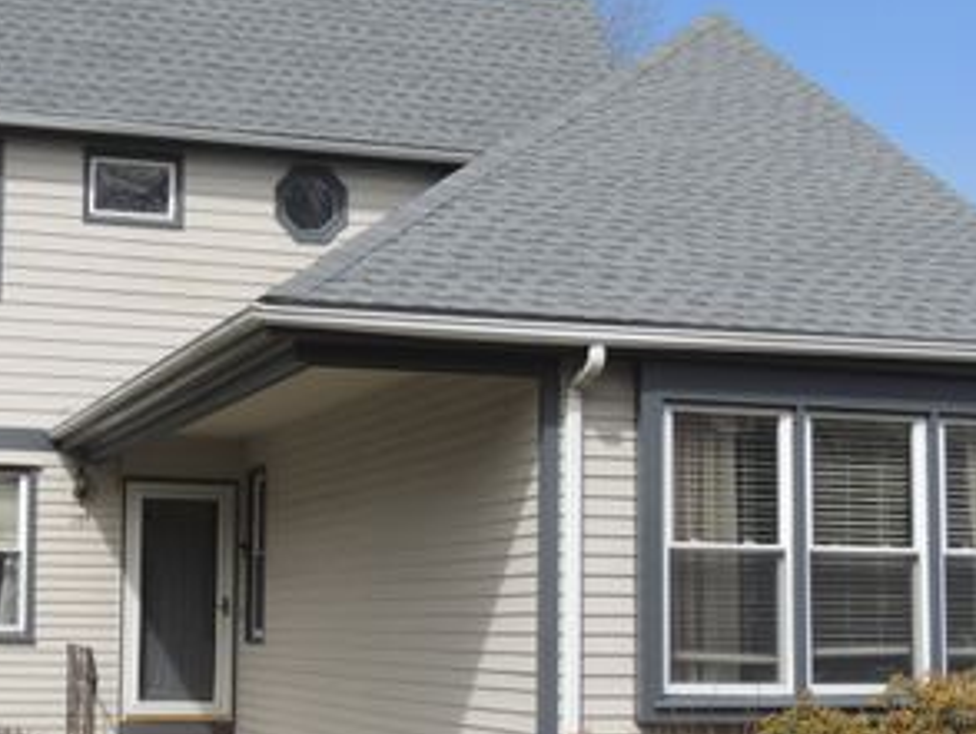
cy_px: 480
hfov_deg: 28.3
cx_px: 299
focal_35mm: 68
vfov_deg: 21.6
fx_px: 1919
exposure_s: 1/1250
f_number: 3.3
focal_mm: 7.1
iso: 100
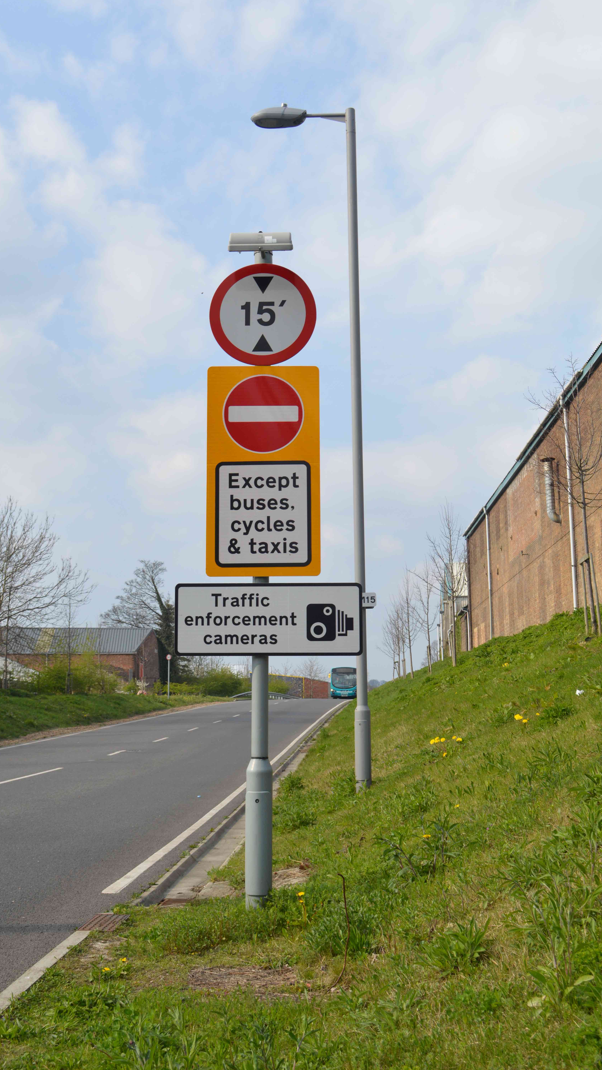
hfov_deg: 29.0
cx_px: 275
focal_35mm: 41
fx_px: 1163
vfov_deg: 49.4
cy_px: 535
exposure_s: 1/250
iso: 100
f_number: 8
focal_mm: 26
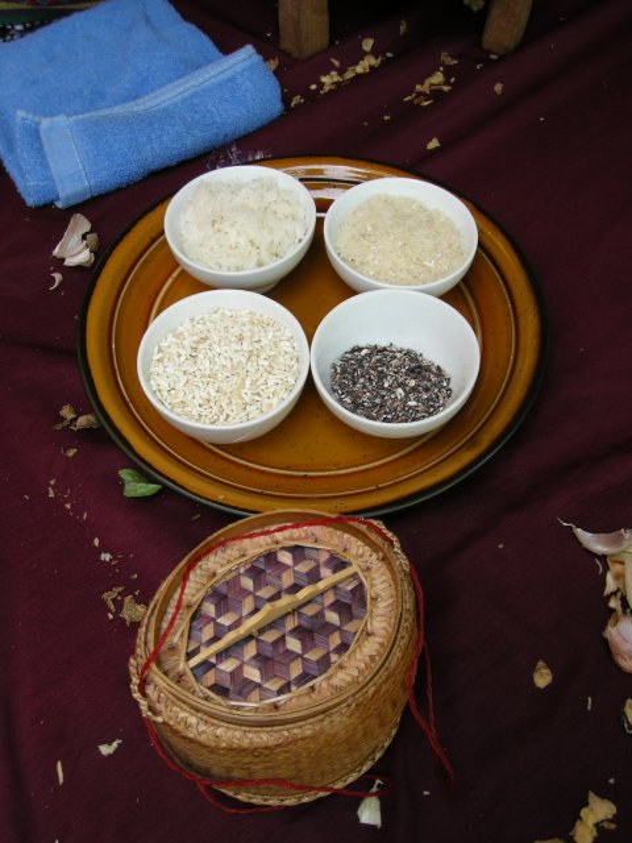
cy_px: 422
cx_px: 316
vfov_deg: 45.8
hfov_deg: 35.1
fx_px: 998
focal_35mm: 41
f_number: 3.6
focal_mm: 8.5
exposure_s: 1/83
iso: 64
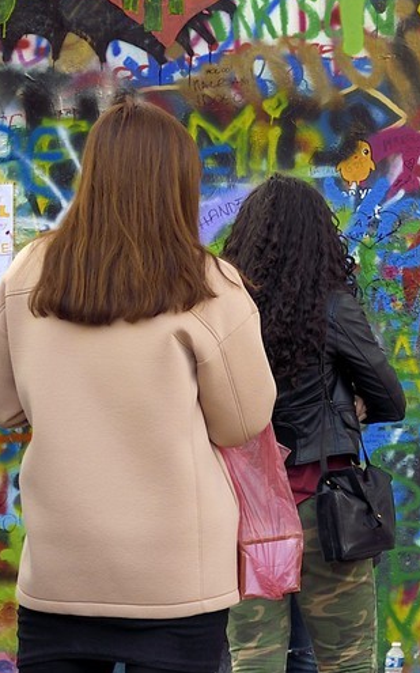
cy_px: 340
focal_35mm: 112
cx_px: 1014
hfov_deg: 10.1
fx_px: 2053
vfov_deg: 18.6
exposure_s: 1/200
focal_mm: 34
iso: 400
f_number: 5
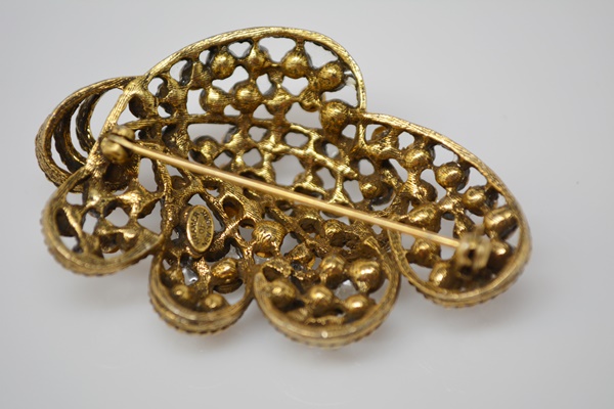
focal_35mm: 82
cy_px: 204
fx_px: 1407
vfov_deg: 16.6
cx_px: 307
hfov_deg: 24.6
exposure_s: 1/60
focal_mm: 55
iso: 500
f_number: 5.6
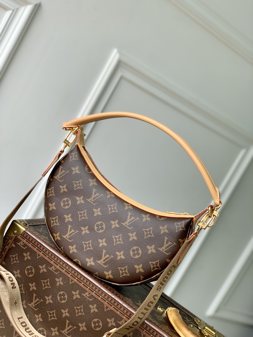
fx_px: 507
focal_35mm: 52
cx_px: 126
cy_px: 168
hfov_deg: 28.0
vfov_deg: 36.8
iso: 16
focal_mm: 6
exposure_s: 1/176
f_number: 2.4
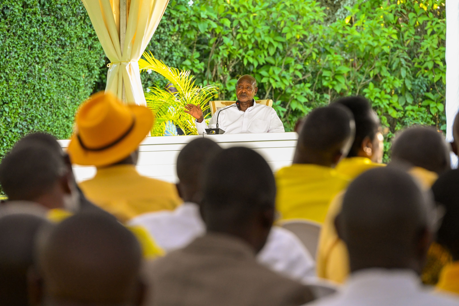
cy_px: 153
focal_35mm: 240
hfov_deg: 8.6
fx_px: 3060
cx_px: 230
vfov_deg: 5.7
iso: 3600
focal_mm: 240
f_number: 8
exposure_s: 1/250
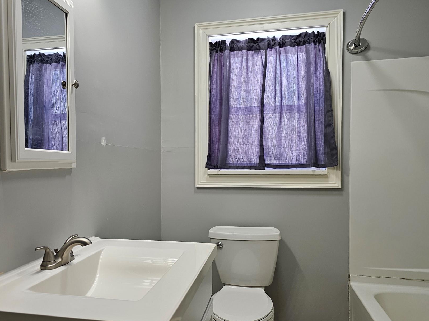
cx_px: 184
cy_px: 173
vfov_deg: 48.2
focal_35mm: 29
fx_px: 359
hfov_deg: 61.4
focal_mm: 6.3
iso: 125
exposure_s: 1/120
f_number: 1.7
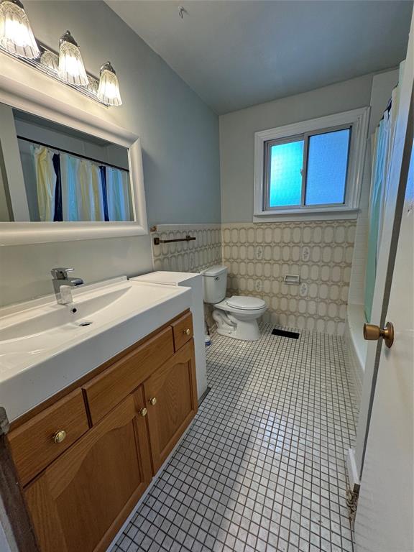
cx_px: 207
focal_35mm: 14
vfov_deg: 102.1
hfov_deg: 85.7
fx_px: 223
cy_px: 276
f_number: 2.2
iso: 160
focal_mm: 2.22
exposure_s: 1/99
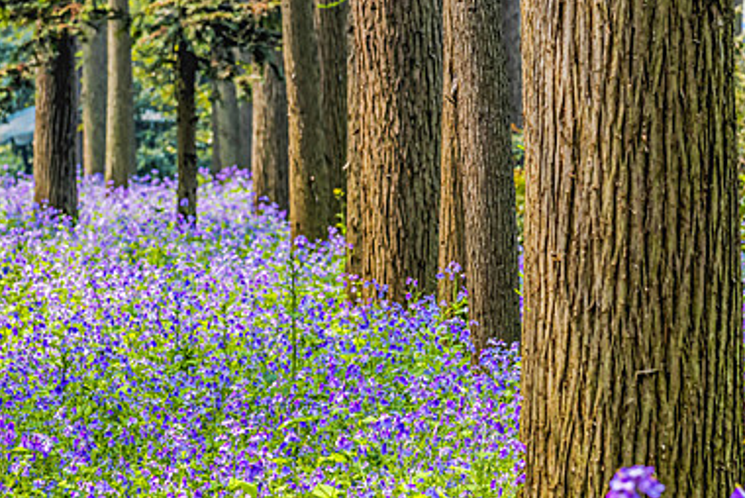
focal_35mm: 197
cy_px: 266
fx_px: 4080
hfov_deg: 10.4
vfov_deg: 7.0
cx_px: 255
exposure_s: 1/200
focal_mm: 120
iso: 100
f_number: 8
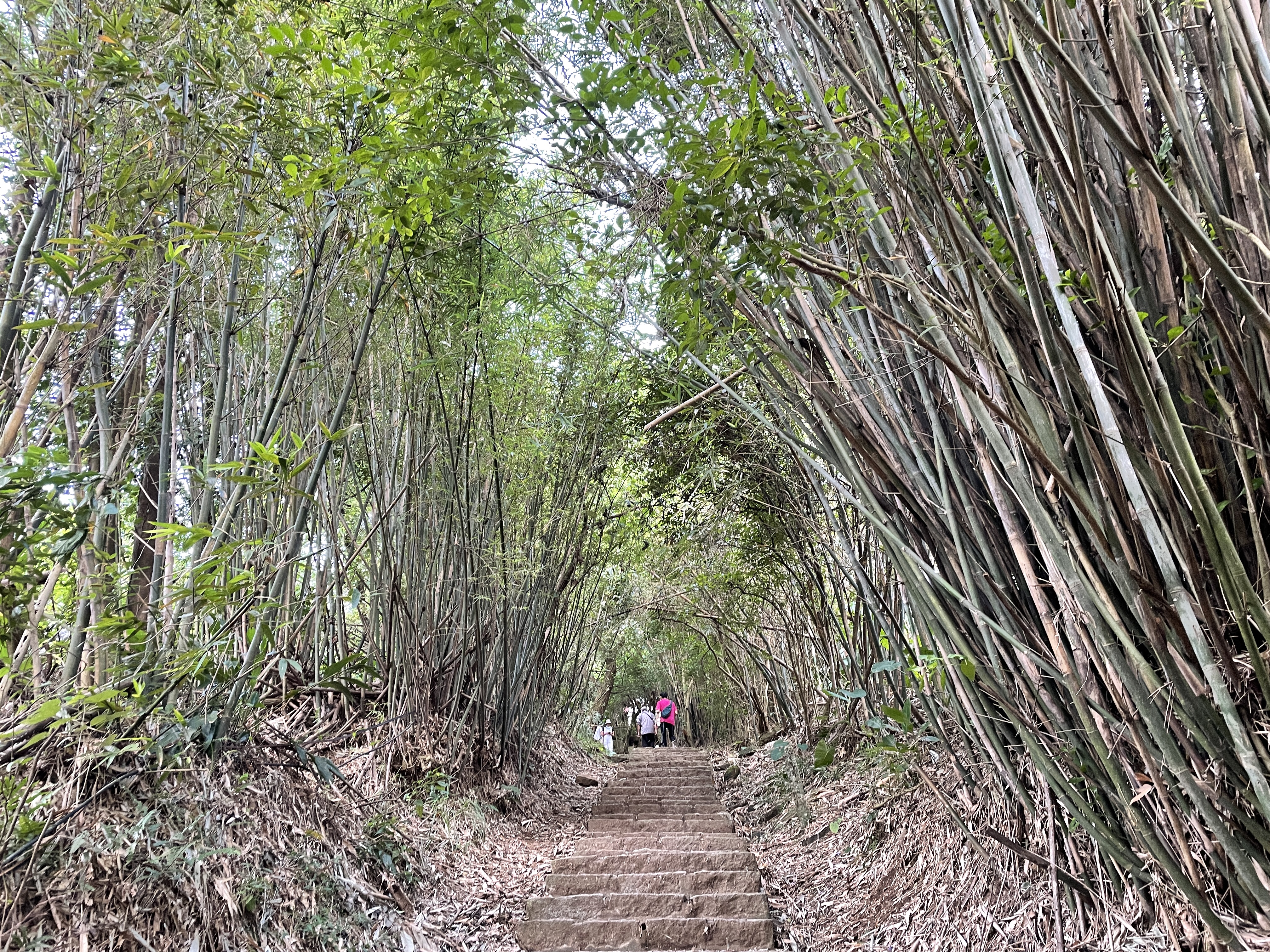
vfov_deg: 53.1
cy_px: 476
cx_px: 635
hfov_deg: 67.3
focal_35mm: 26
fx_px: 954
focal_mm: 4.2
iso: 200
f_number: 1.6
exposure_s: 1/60
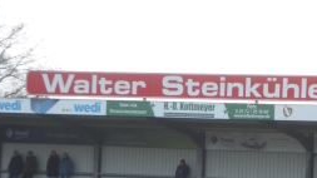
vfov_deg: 4.4
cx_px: 268
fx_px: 2327
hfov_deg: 7.8
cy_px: 179
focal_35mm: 277
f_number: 5.4
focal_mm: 25.6
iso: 125
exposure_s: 1/80
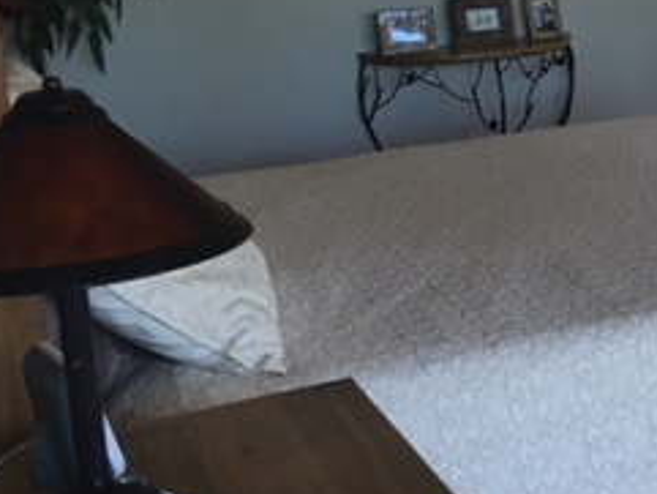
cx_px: 810
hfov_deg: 23.0
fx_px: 1462
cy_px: 115
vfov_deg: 19.0
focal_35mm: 77
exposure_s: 1/30
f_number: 2.2
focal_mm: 4.15
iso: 32
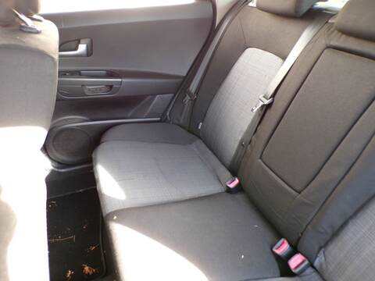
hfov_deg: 71.6
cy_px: 140
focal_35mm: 24
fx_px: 260
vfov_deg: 56.8
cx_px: 188
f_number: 3
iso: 176
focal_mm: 4.3
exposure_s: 1/34
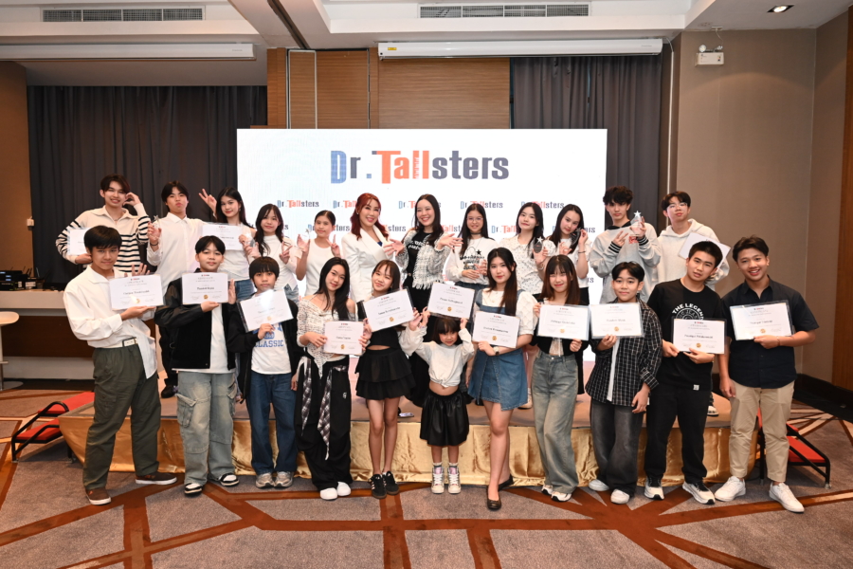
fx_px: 569
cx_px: 426
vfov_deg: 53.1
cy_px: 284
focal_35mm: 24
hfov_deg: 73.7
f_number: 4
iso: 1250
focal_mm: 24
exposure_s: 1/100
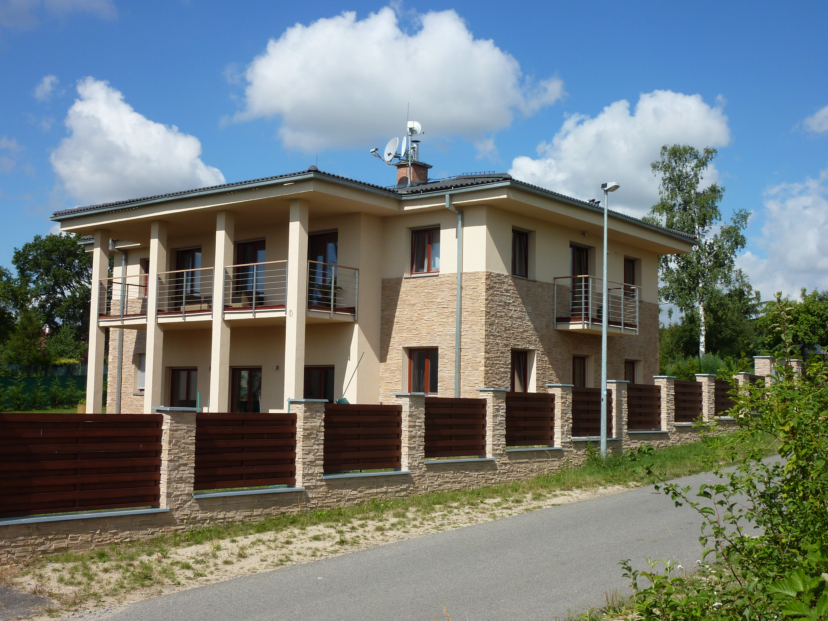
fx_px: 1005
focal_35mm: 42
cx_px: 414
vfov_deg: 34.3
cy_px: 310
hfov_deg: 44.8
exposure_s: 1/500
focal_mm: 6.9
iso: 80
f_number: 5.6
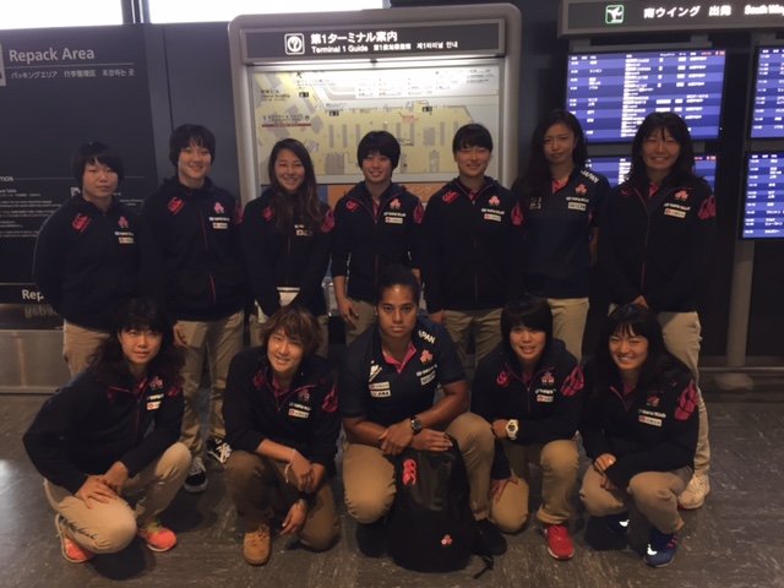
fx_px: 657
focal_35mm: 29
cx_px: 392
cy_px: 294
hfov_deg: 61.7
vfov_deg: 48.2
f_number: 2.2
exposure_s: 1/25
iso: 125
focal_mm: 4.15
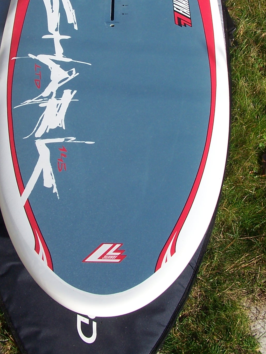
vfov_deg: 29.9
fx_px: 656
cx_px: 116
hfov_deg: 22.9
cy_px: 103
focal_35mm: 64
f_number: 5.6
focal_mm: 6.3
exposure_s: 1/350
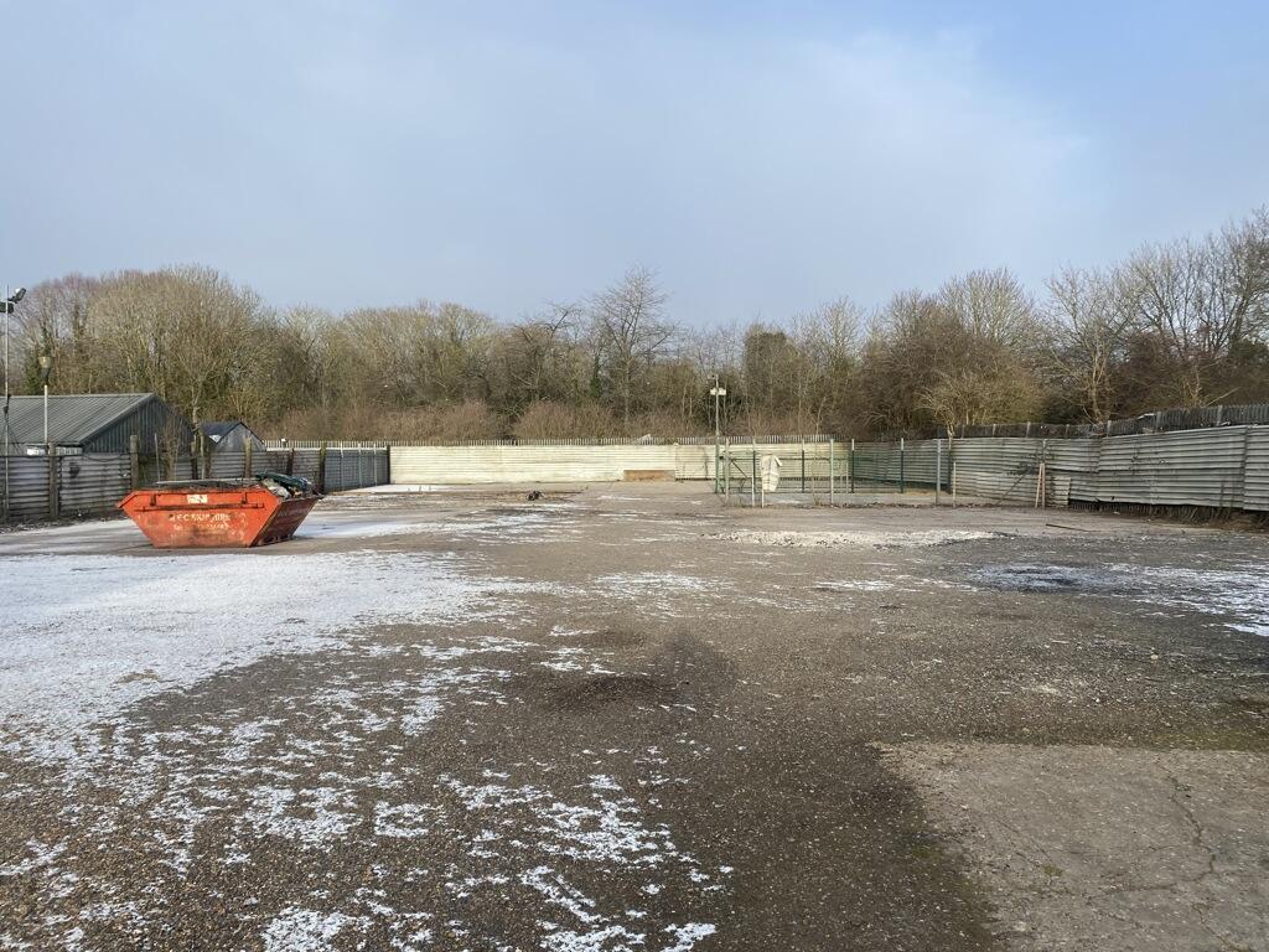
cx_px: 634
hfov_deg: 67.3
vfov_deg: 53.1
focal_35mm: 26
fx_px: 953
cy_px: 476
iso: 32
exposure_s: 1/1206
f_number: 1.8
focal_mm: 4.25
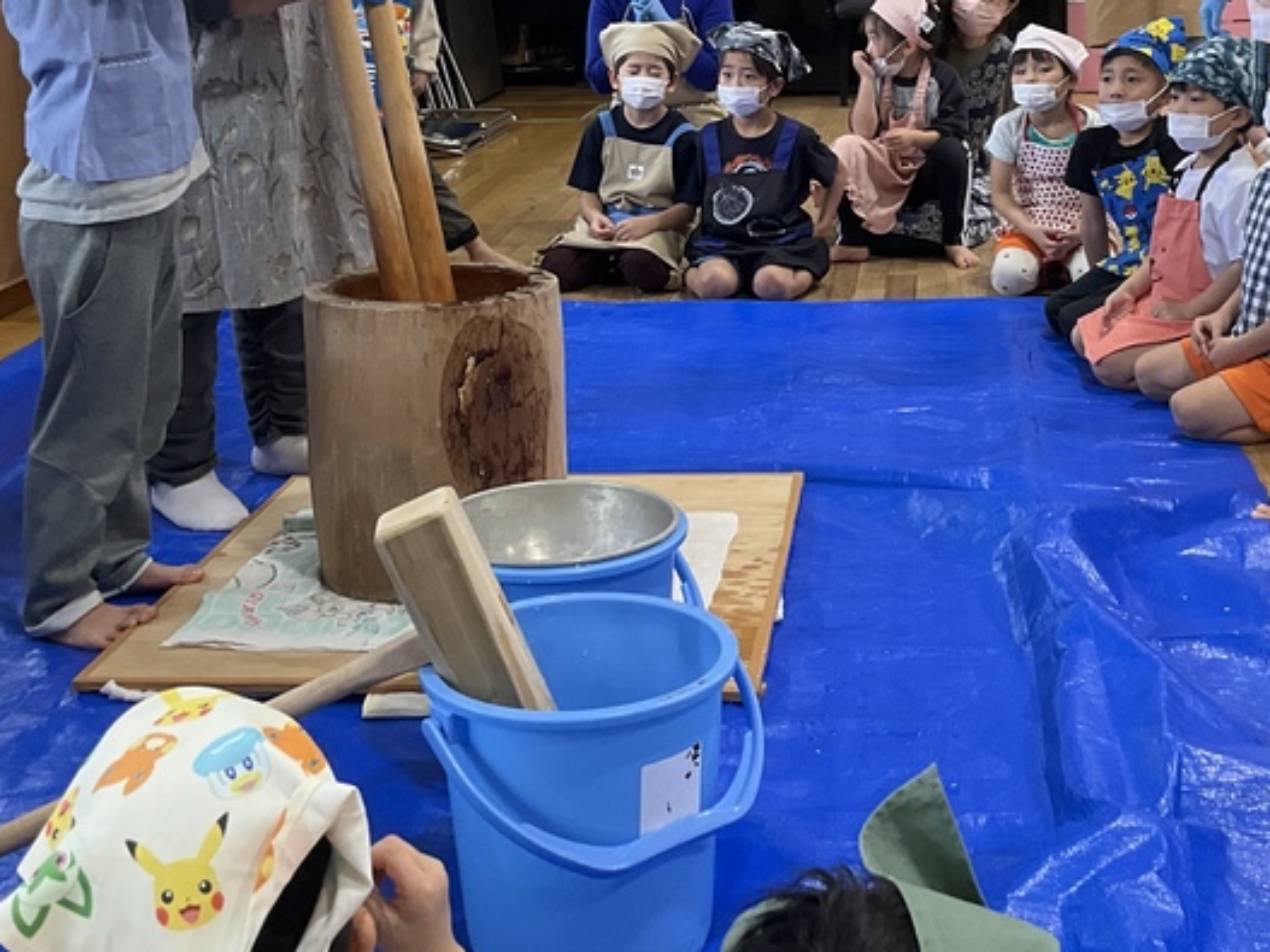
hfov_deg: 34.9
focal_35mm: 55
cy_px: 198
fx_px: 2017
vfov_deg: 26.1
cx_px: 660
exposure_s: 1/60
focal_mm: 3
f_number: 1.8
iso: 64
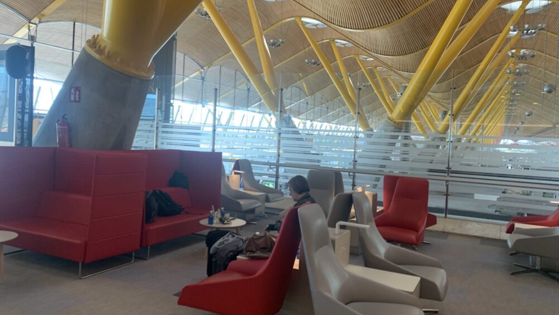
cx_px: 286
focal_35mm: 29
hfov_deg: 66.0
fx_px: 430
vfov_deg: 40.1
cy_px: 137
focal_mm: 4.25
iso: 64
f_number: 1.8
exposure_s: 1/50
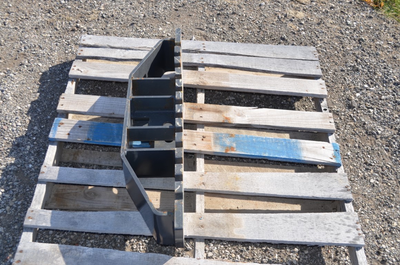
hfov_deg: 46.5
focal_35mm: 42
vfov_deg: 31.7
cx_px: 200
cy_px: 132
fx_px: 466
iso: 100
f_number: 7.1
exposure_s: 1/200
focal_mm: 28
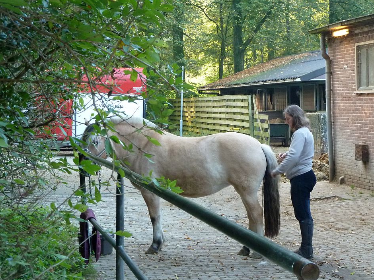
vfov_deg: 20.2
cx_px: 203
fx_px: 789
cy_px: 143
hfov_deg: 26.7
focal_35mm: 73
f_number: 4.1
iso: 320
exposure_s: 1/30
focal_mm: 11
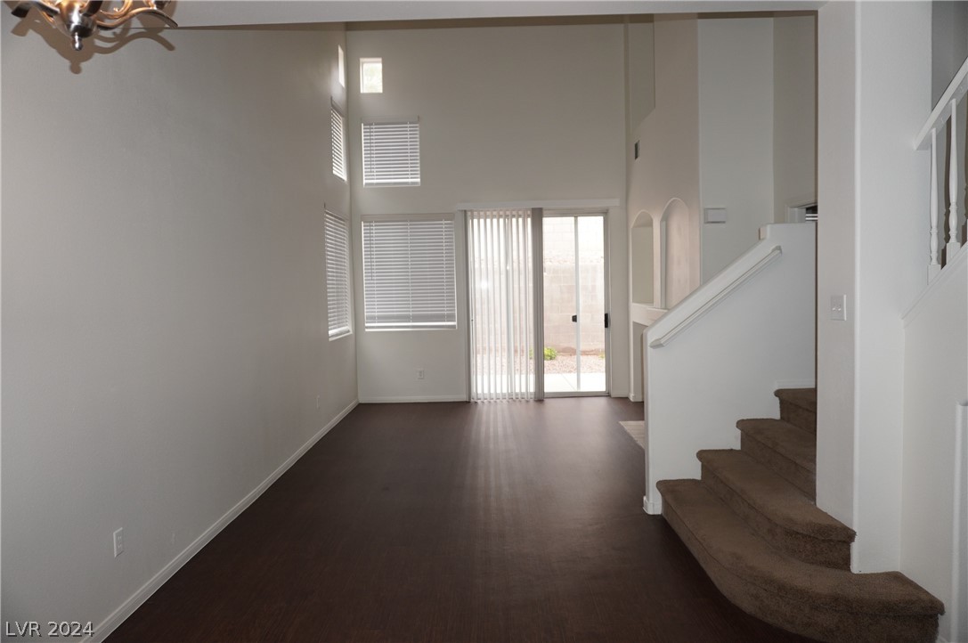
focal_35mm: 24
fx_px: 645
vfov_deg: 53.0
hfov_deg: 73.8
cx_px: 484
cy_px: 322
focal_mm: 16
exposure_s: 1/160
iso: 400
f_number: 4
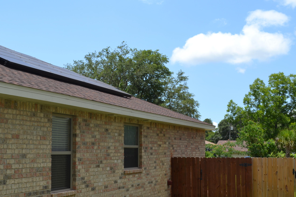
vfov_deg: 25.5
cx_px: 129
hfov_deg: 37.5
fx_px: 436
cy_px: 105
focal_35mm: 53
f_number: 9
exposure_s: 1/200
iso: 100
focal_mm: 26
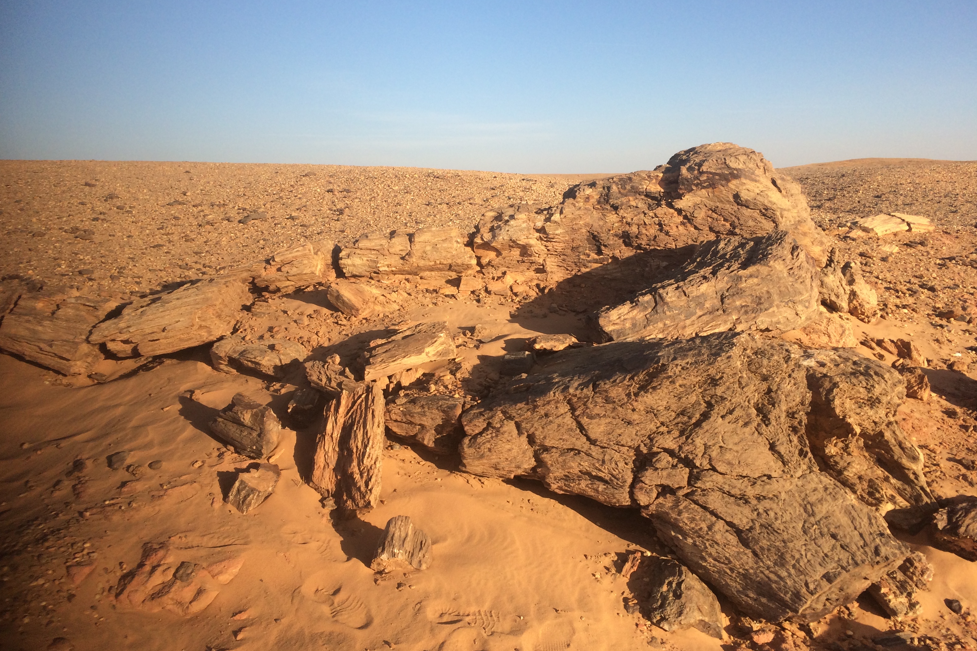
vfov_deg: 42.3
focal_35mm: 31
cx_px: 483
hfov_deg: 60.3
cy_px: 345
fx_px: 841
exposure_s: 1/1786
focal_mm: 4.15
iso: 32
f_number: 2.2
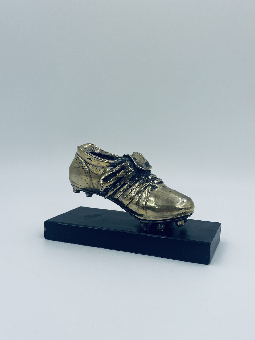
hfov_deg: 41.7
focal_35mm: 34
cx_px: 139
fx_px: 334
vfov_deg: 53.7
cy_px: 196
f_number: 1.6
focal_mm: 4.2
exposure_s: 1/955
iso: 32
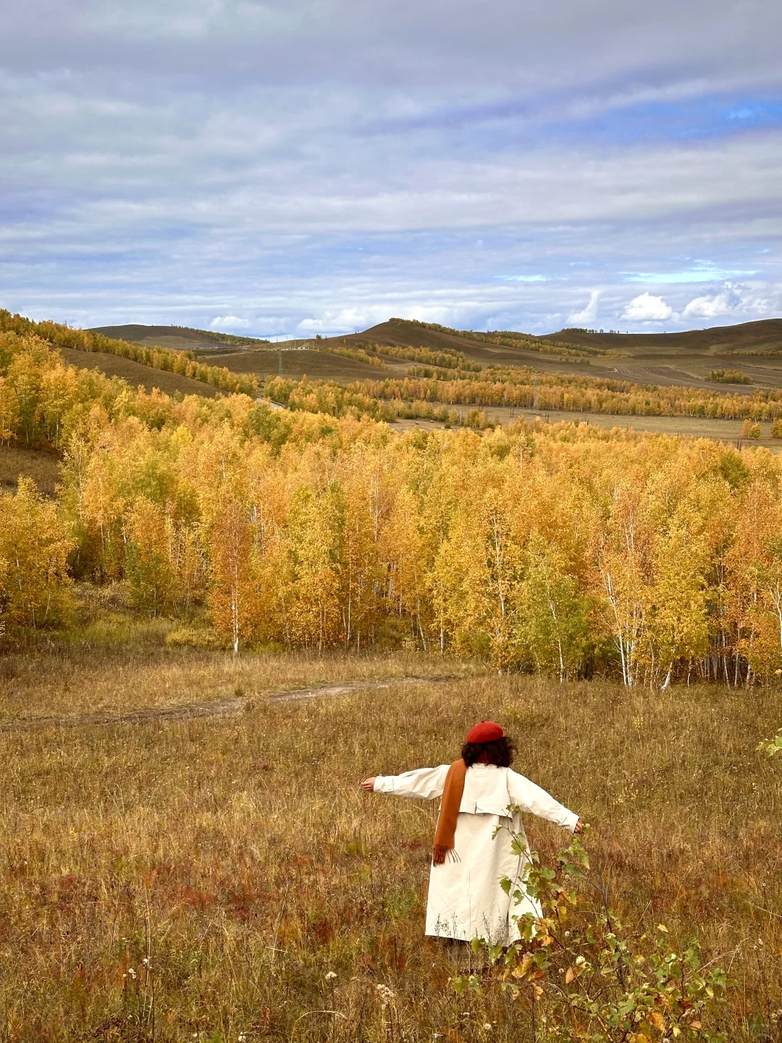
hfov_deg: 30.3
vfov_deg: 39.7
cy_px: 522
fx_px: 1446
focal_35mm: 48
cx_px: 391
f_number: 1.78
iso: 64
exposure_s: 1/2667
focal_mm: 6.86
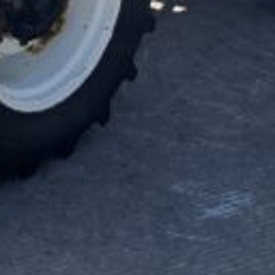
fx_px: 1150
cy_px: -228
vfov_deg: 12.4
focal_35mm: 128
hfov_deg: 13.6
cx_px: 118
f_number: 1.8
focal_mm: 3
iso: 16
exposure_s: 1/1848
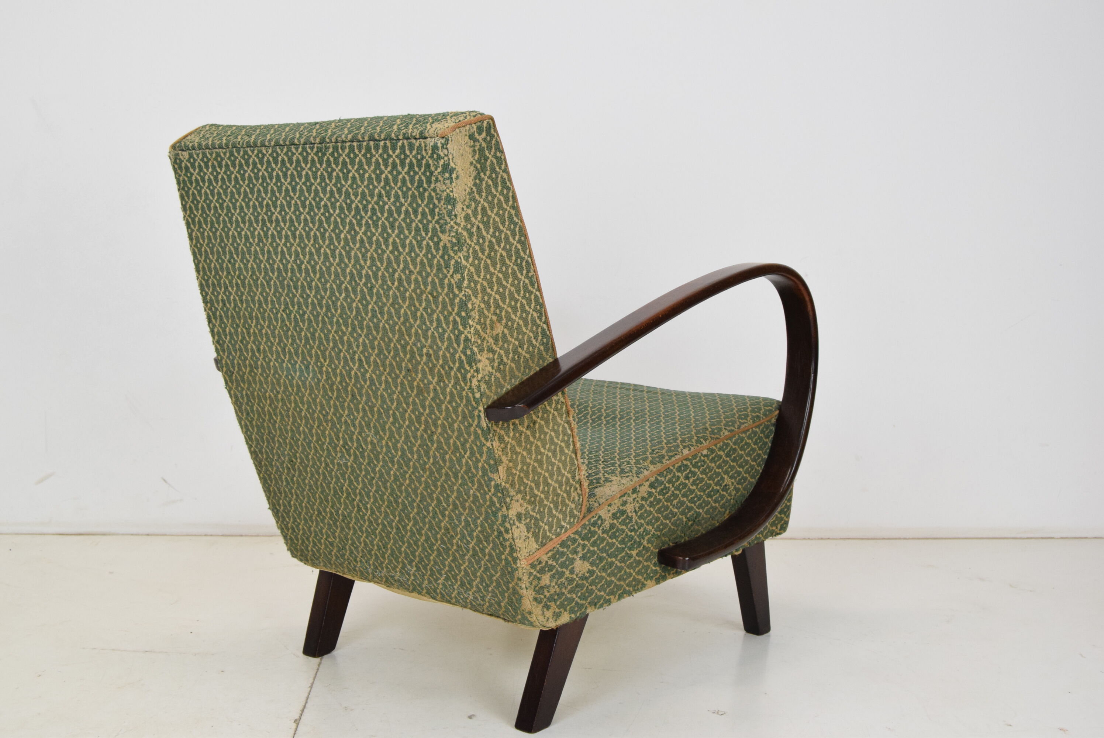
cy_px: 369
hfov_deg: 49.5
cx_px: 552
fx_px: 1197
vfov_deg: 34.3
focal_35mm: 39
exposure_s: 1/200
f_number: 7.1
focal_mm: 26
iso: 1600
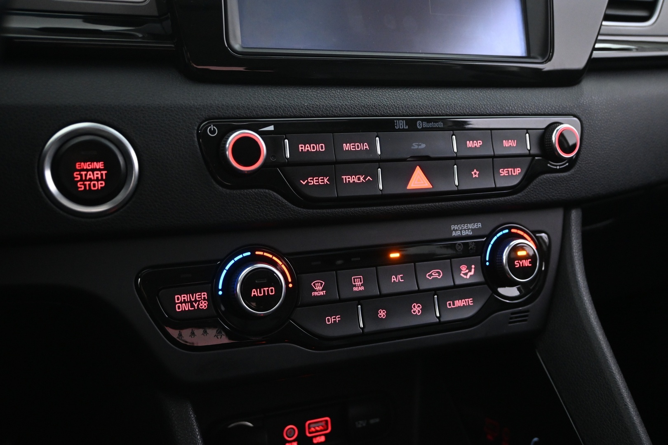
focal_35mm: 38
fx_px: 696
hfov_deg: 51.3
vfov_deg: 35.5
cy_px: 222
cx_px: 334
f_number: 4.2
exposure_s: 1/15
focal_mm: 25
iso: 2500
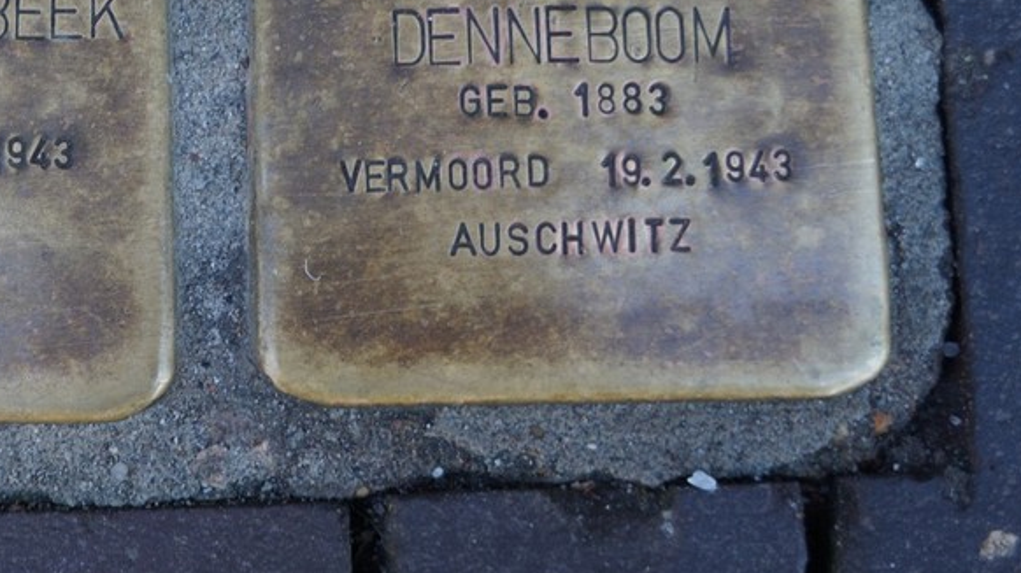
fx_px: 1462
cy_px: 136
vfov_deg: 22.0
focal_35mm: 54
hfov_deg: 36.9
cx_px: 181
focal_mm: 20
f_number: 4
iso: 125
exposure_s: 1/60
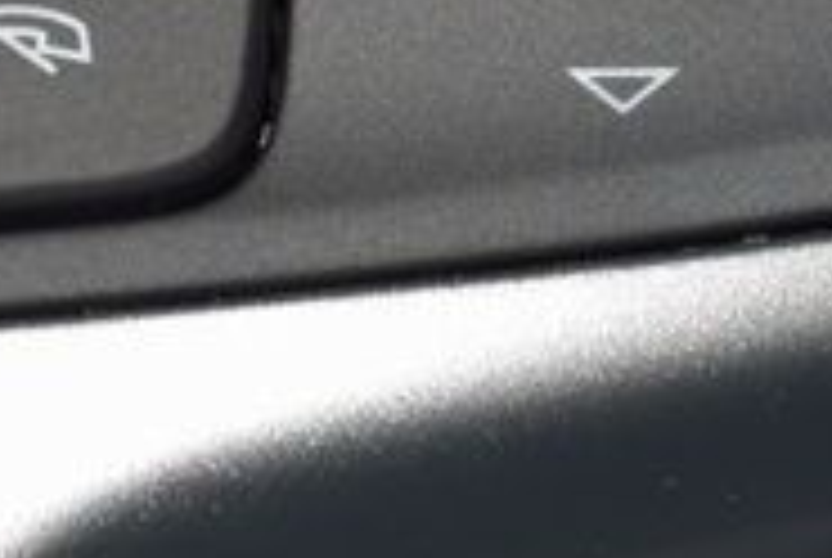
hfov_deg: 7.2
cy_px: -236
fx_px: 6591
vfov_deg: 4.8
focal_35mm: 285
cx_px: 792
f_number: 8
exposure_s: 1/60
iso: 100
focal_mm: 55
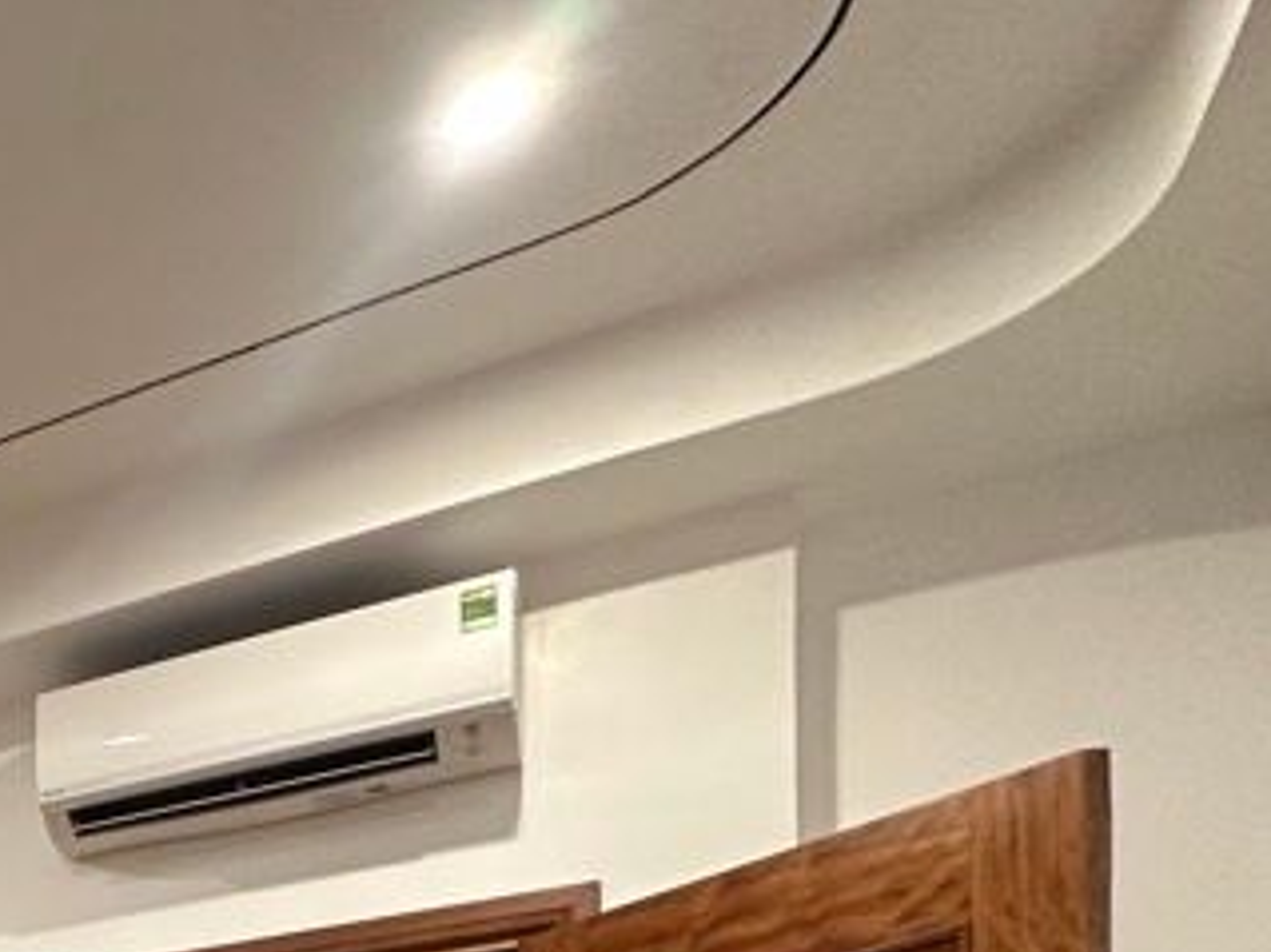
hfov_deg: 27.7
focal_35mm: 45
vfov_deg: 24.4
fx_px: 1652
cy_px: 1458
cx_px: -661
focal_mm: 2.22
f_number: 2.2
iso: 250
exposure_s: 1/50
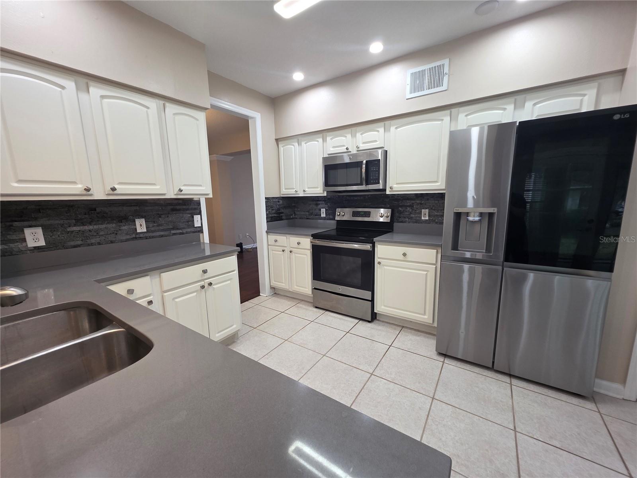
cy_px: 239
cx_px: 318
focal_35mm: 13
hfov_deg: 106.2
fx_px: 239
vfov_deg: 89.9
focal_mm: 2.2
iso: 160
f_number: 1.9
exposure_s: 1/120
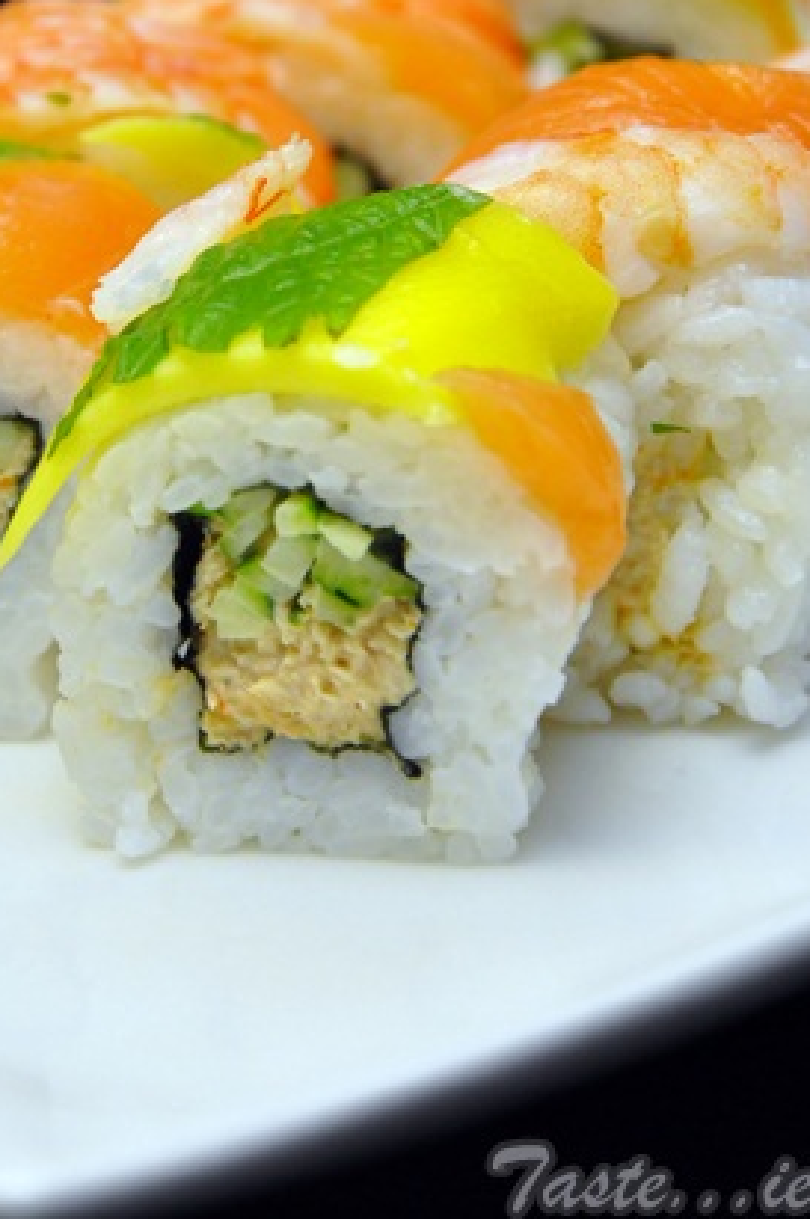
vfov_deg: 10.2
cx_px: 243
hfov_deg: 6.8
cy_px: 288
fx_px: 6827
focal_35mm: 202
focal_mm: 85
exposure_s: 1/125
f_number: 5.6
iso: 1600
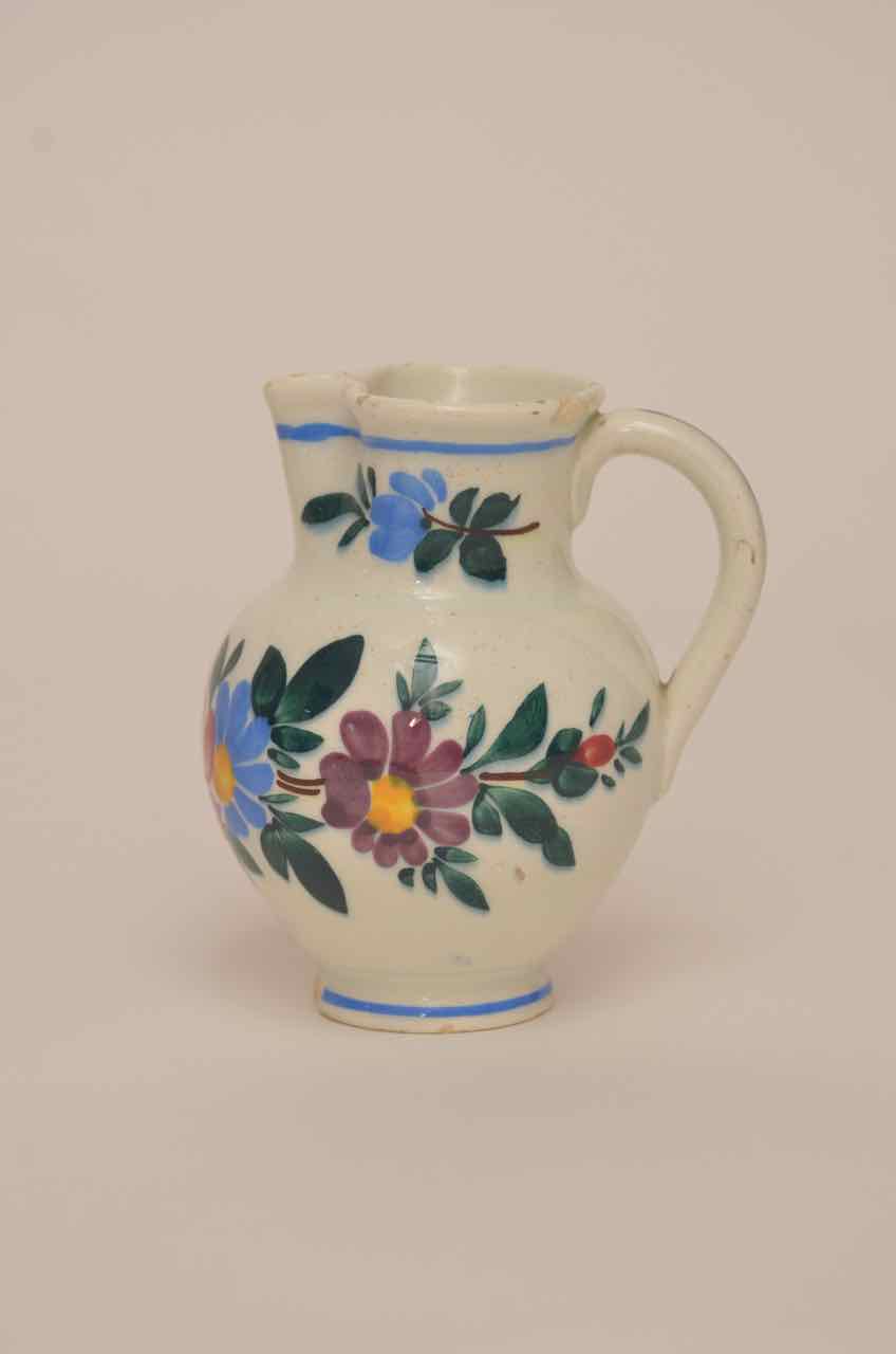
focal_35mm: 128
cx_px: 448
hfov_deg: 10.7
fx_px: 4780
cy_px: 677
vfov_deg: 16.1
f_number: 7.1
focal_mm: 85
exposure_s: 1/160
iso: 800
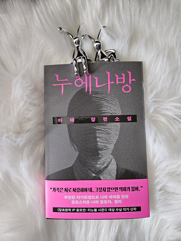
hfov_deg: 58.9
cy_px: 120
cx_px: 90
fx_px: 160
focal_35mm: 23
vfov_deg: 73.9
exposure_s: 1/30
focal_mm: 5.4
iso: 640
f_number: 1.8
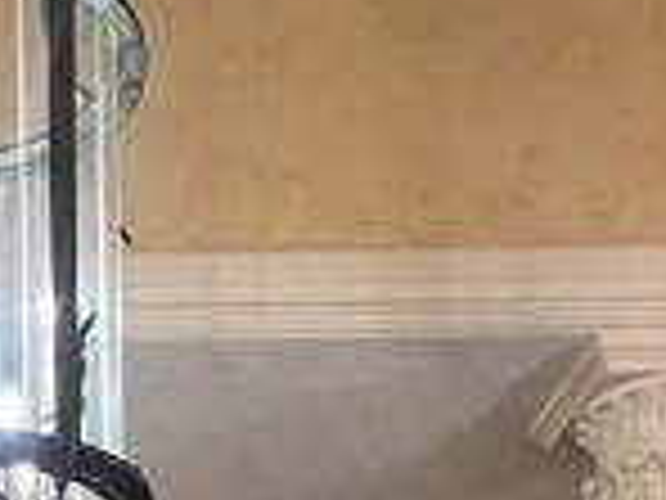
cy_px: 1297
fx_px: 1732
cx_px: -4
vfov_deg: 12.1
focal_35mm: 90
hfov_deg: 21.0
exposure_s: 1/40
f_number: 1.8
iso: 800
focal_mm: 1.57
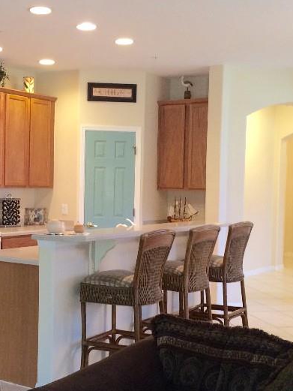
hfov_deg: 25.4
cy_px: 215
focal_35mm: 57
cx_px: 82
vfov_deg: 33.7
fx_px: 643
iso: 100
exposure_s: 1/30
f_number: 2.2
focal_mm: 4.15
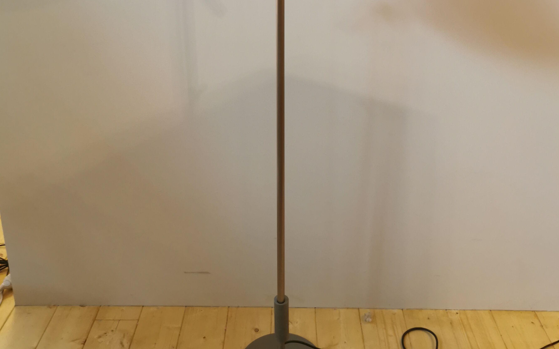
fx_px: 594
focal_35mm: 39
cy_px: 46
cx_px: 284
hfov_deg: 50.4
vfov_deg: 31.5
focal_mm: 5.58
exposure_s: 1/50
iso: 160
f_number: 1.8
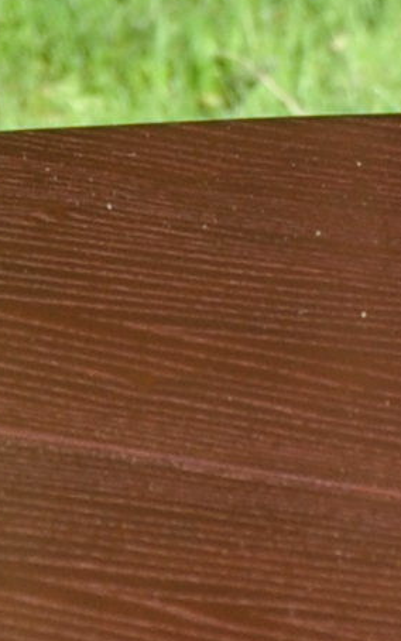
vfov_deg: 2.8
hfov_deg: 1.8
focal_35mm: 750
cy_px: 1910
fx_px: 13106
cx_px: 456
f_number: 8
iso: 200
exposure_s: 1/250
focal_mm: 52
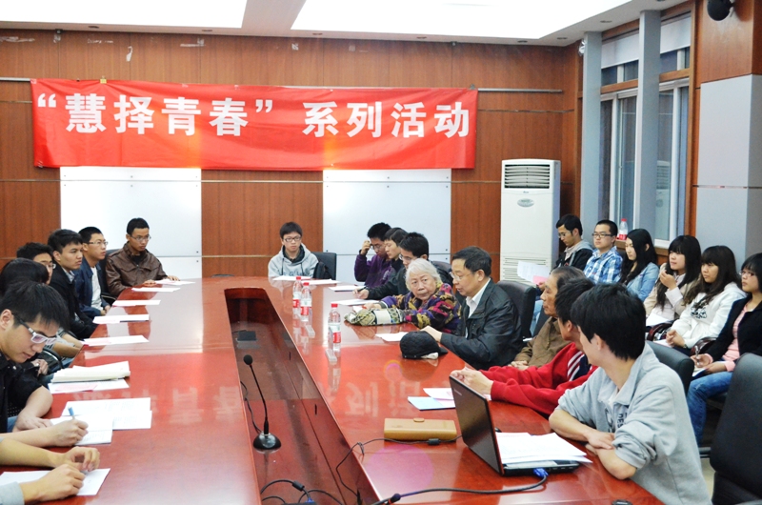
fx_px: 919
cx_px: 381
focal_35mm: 44
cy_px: 252
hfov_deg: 45.0
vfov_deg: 30.7
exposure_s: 1/60
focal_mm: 29
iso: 6400
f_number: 4.5
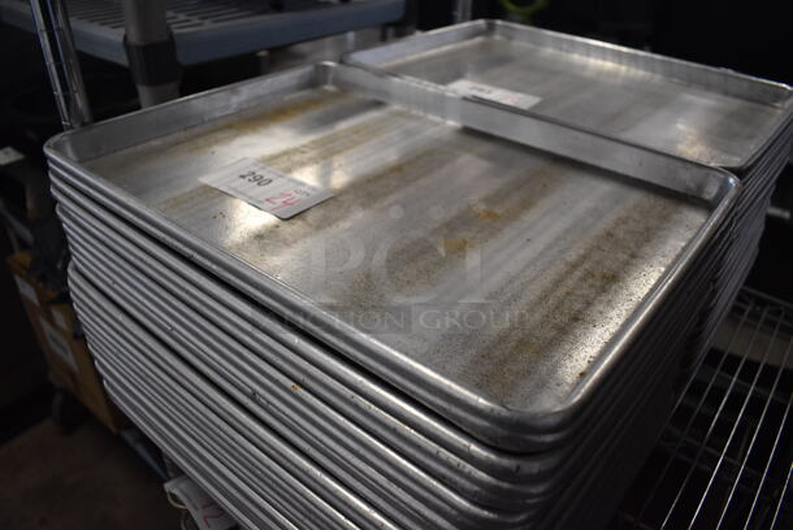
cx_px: 396
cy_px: 265
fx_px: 595
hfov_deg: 67.3
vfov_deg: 48.0
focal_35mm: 27
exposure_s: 1/125
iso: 1100
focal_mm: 18
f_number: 3.5
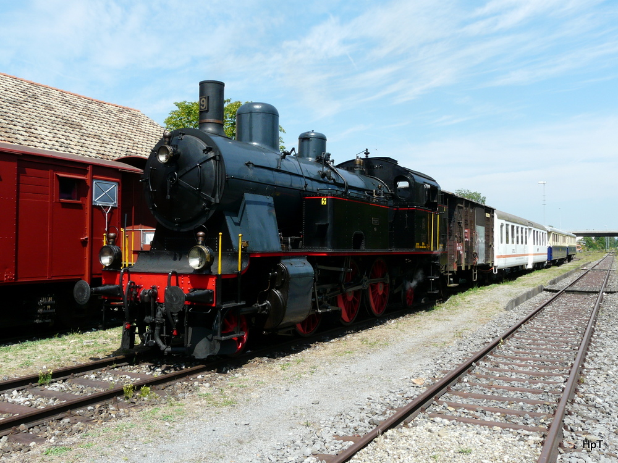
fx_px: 589
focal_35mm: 33
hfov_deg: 55.4
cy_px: 232
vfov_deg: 42.9
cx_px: 309
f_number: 5.6
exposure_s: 1/250
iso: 100
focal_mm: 5.5
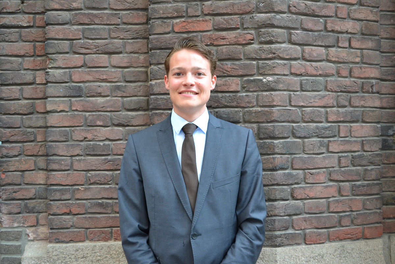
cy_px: 132
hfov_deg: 49.6
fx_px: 428
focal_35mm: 39
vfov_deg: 34.2
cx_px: 198
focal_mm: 26
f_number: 4.2
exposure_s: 1/60
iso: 1000
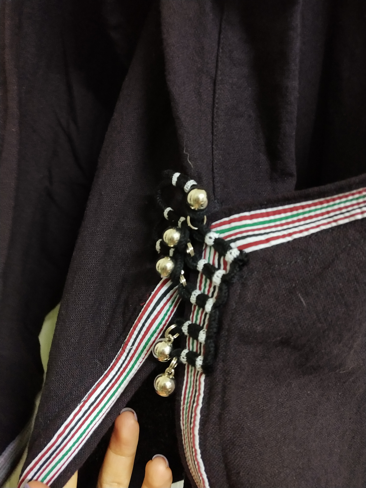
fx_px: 423
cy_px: 244
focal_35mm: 30
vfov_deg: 60.0
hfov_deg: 46.8
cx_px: 183
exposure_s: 1/16.7
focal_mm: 3.95
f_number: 1.8
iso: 772
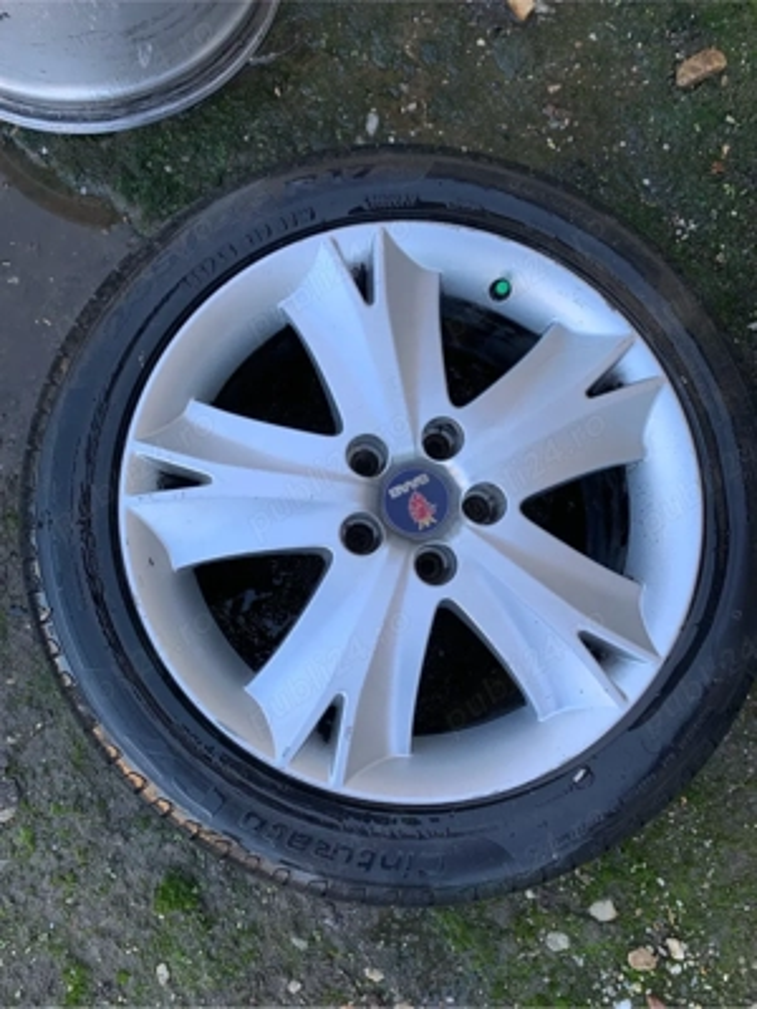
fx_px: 758
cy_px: 504
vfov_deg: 67.3
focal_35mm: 26
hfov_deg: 53.1
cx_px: 378
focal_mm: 4.25
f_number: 1.8
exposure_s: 1/122
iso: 25
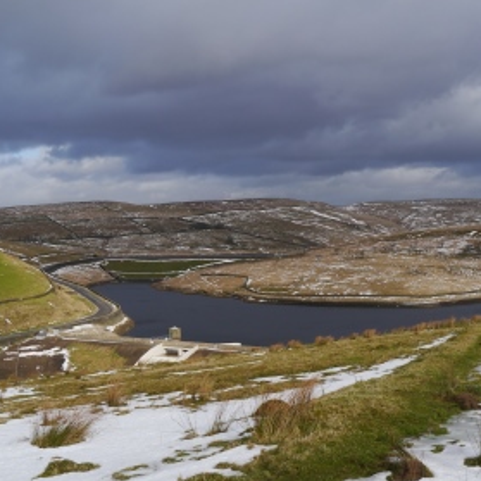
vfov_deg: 32.8
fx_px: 817
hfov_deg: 32.7
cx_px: 274
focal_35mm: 52
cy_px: 247
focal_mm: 19
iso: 160
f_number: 8
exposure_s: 1/320
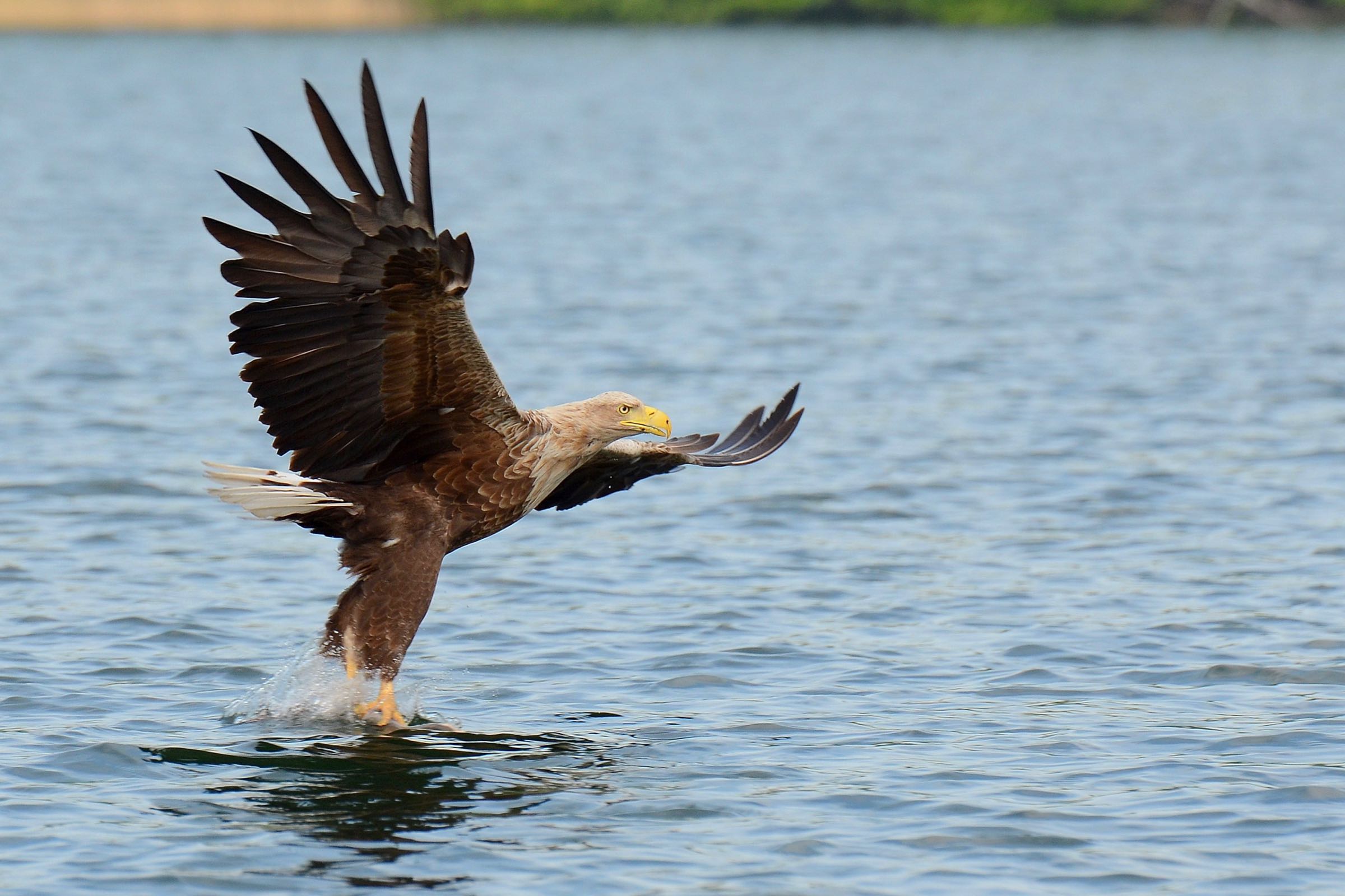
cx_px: 672
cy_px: 448
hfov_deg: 6.9
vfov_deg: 4.6
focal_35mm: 300
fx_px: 11207
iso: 400
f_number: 5
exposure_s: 1/1250
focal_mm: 200
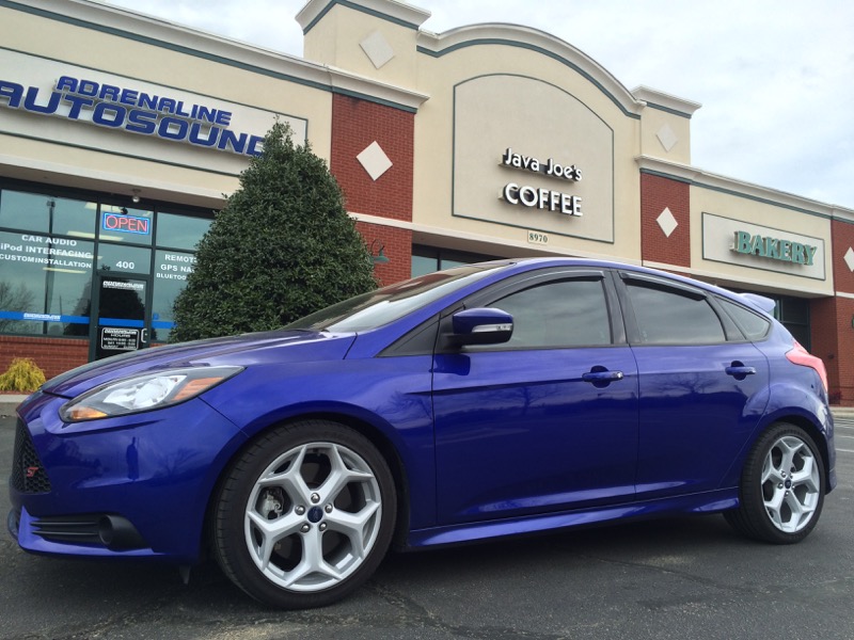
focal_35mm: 29
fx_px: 715
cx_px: 427
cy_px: 320
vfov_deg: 48.2
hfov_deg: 61.7
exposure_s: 1/159
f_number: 2.2
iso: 32
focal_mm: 4.15
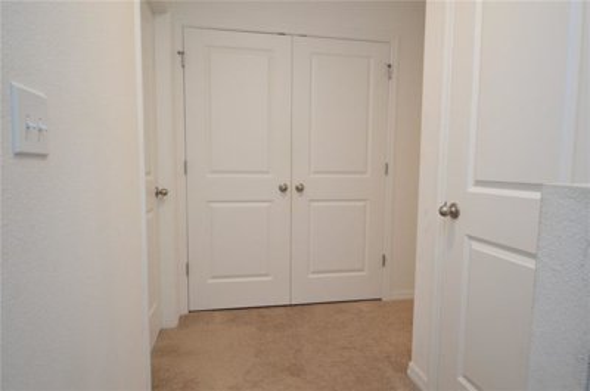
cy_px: 196
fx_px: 343
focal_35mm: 21
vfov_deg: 59.3
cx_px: 295
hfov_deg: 81.3
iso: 800
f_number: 4
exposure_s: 1/60
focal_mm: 14
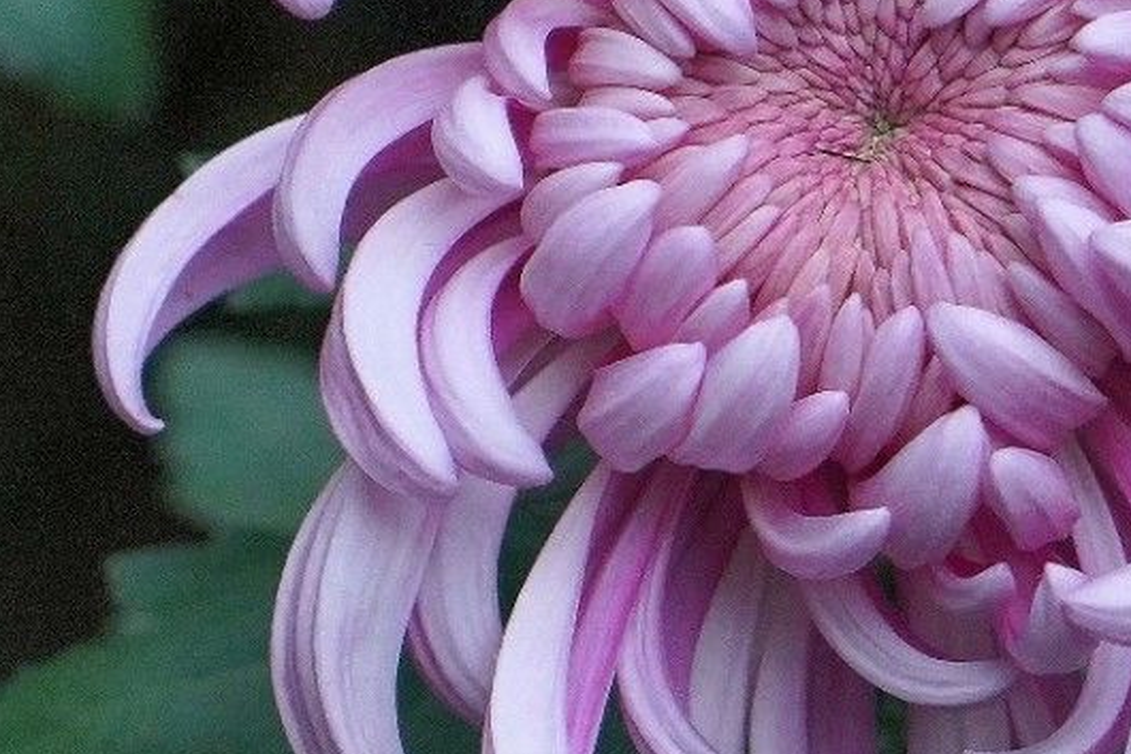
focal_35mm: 415
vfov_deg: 3.3
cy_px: 230
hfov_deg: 5.0
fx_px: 13033
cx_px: 969
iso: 1250
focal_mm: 105
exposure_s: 1/640
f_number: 4
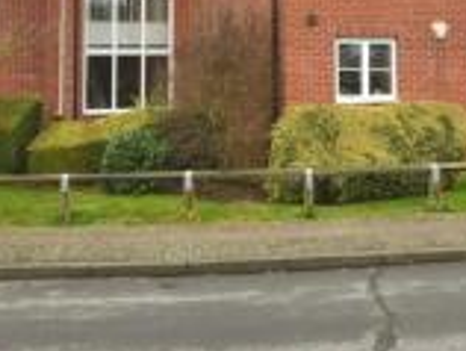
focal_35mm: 52
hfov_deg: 36.8
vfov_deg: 24.9
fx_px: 701
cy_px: -90
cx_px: 240
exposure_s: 1/160
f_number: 8
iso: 640
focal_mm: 12
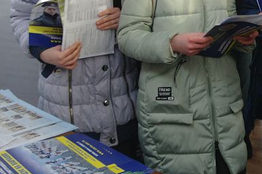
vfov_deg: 18.1
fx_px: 531
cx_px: 284
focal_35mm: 73
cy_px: -10
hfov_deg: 25.8
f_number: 3.5
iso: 320
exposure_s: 1/40
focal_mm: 18
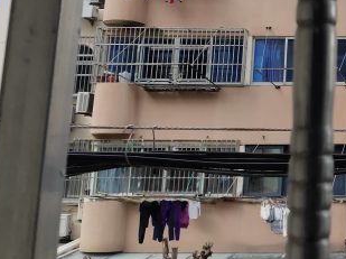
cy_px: 7
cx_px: 440
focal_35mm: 70
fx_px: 699
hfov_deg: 24.5
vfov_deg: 20.4
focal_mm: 4.05
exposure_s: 1/1149
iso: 50
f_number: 1.78
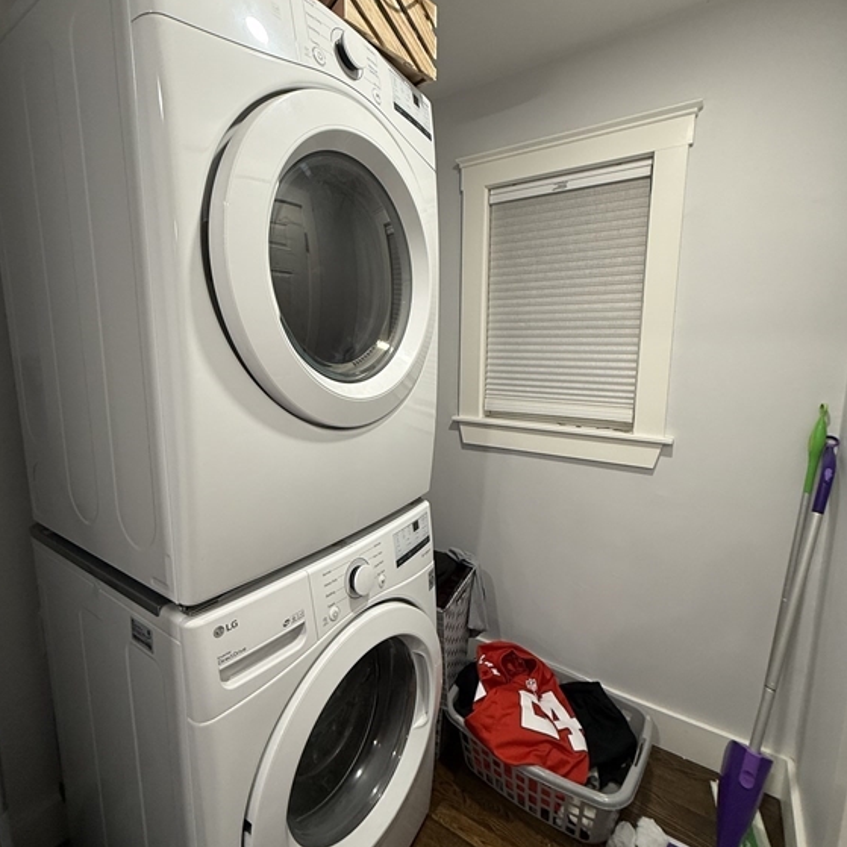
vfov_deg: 84.0
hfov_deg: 84.0
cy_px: 415
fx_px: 471
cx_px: 417
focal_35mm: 17
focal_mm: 2.22
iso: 160
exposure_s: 1/60
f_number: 2.2
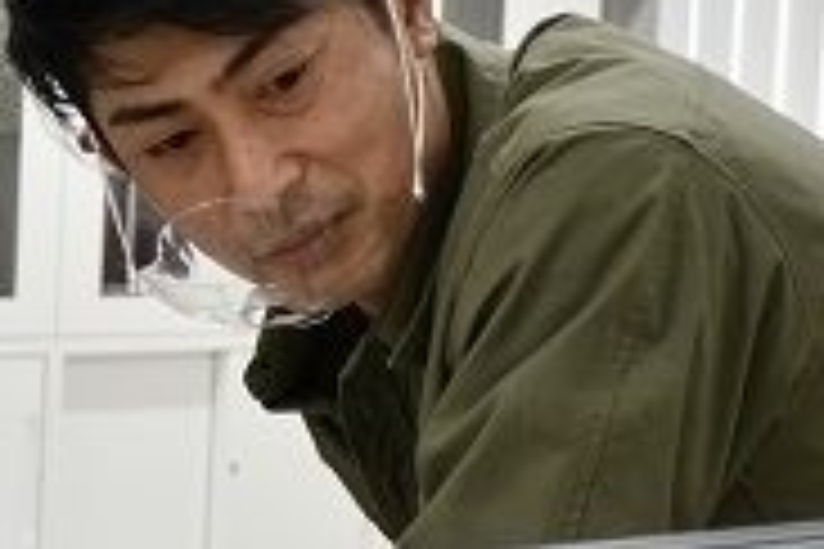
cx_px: -486
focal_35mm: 207
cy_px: 518
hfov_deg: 9.6
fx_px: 4738
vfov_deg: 6.6
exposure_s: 1/100
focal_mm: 42
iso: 640
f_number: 5
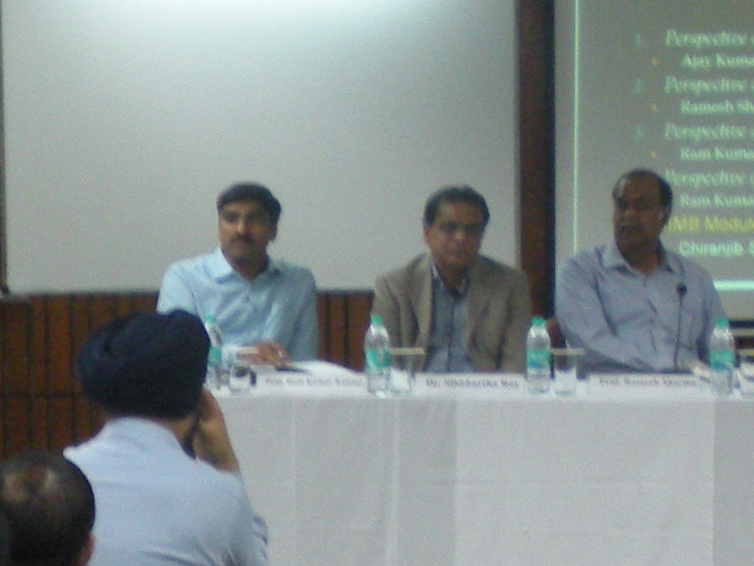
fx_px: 3442
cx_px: 396
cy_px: 326
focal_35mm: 158
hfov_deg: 12.5
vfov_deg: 9.4
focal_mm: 7.4
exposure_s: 1/18.6
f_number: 3.5
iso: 200
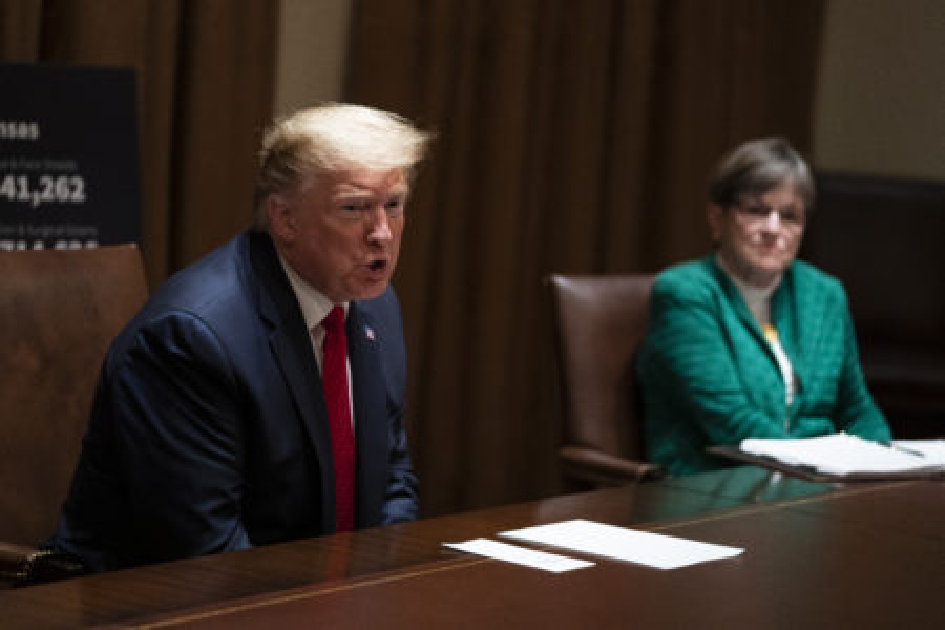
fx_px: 3255
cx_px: 472
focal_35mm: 124
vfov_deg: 11.1
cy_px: 315
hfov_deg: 16.5
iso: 4000
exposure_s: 1/200
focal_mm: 124
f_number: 2.8
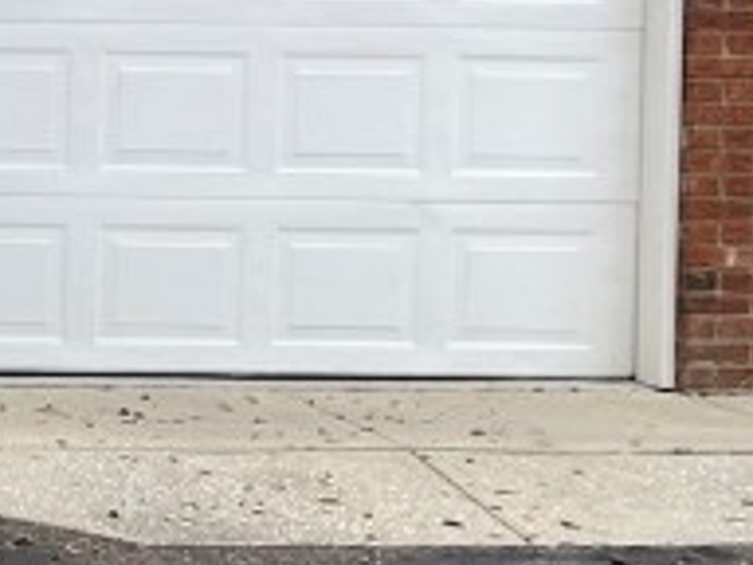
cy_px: 188
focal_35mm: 139
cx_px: -396
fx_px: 3024
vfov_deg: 10.7
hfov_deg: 13.3
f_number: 1.6
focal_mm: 5.1
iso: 32
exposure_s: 1/123
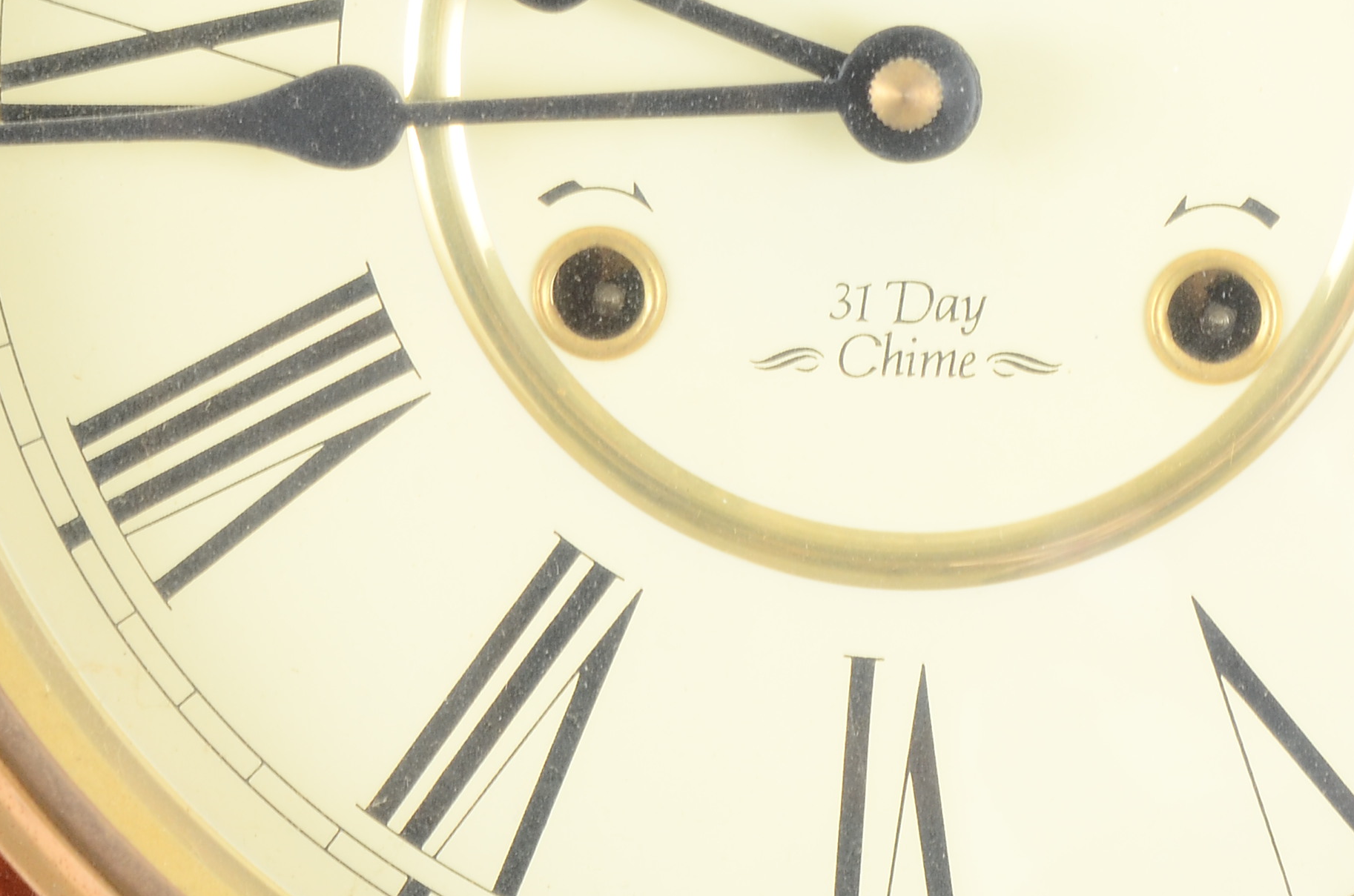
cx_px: 937
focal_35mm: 167
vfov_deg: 8.2
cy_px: 150
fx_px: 6268
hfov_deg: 12.3
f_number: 10
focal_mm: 55
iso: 320
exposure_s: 1/80
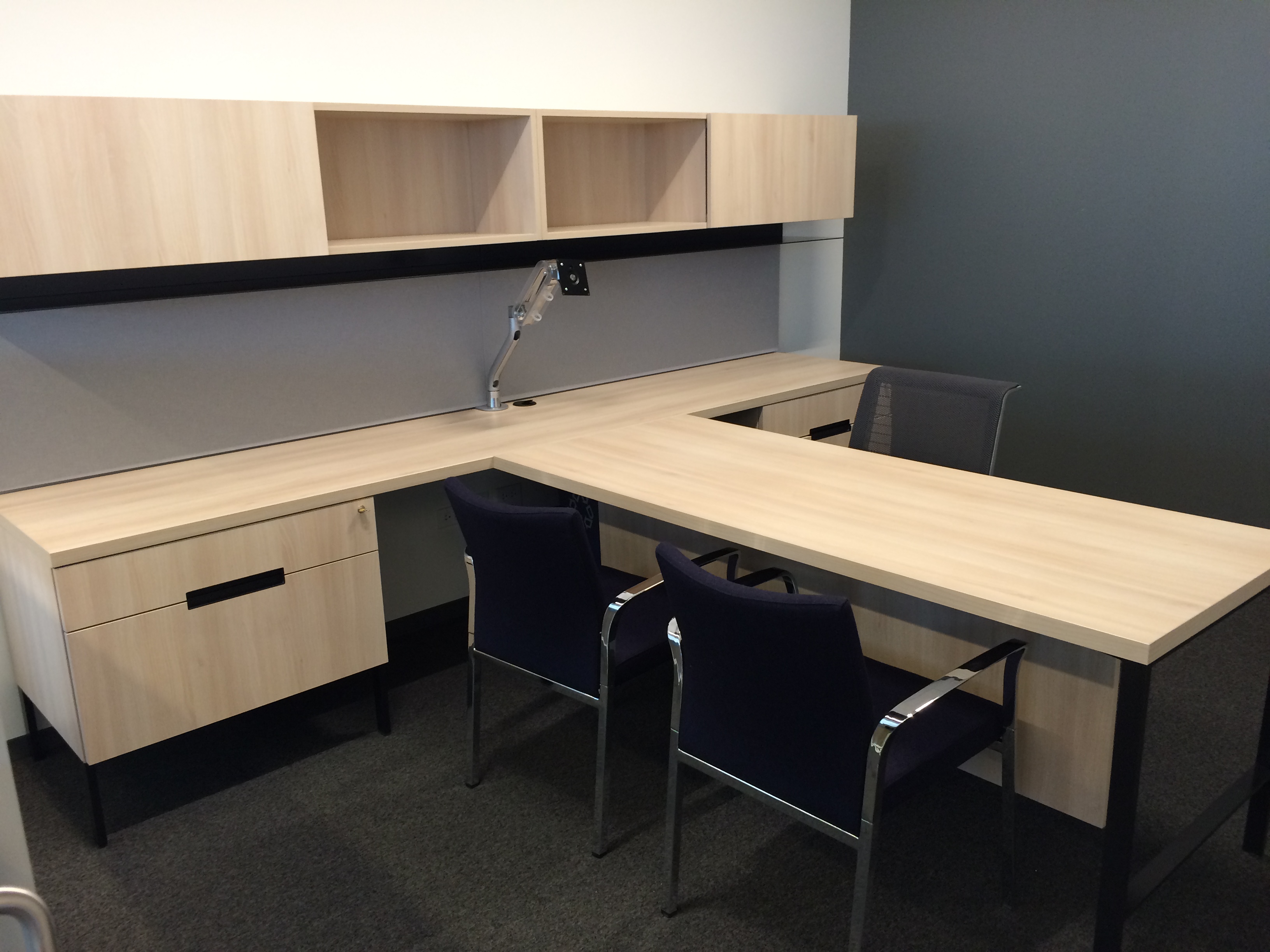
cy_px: 476
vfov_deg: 48.2
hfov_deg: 61.7
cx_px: 635
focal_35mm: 29
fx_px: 1064
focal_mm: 4.15
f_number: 2.2
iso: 100
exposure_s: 1/30
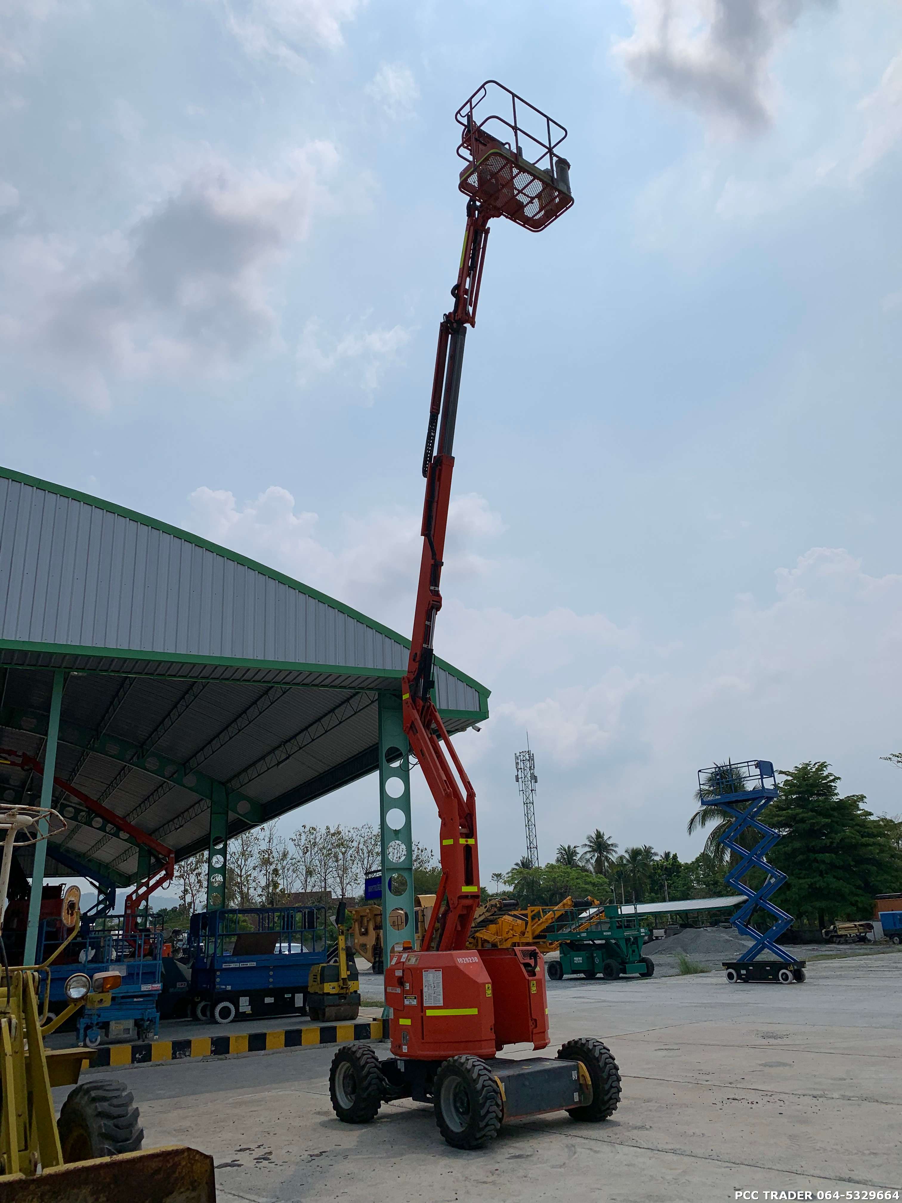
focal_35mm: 26
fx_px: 903
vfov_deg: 67.3
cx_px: 451
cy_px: 602
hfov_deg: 53.1
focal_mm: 4.25
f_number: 1.8
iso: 25
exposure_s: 1/11765
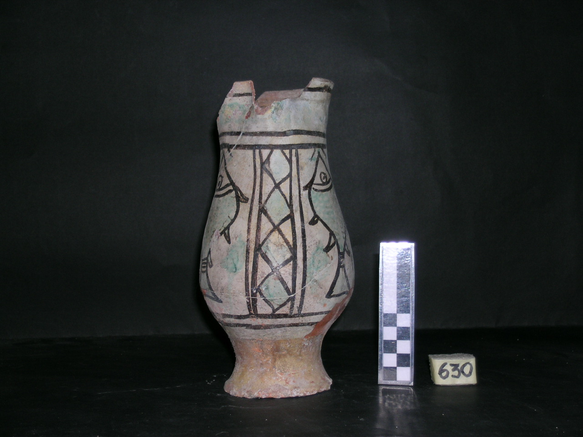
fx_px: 1027
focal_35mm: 61
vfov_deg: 24.0
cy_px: 218
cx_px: 292
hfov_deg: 31.7
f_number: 3.7
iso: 50
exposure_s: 1/121
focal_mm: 12.6
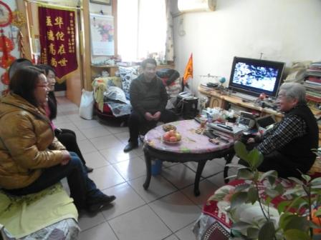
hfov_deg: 73.9
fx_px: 213
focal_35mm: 23
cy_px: 120
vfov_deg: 58.9
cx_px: 160
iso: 400
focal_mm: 4.1
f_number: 2.8
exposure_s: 1/10
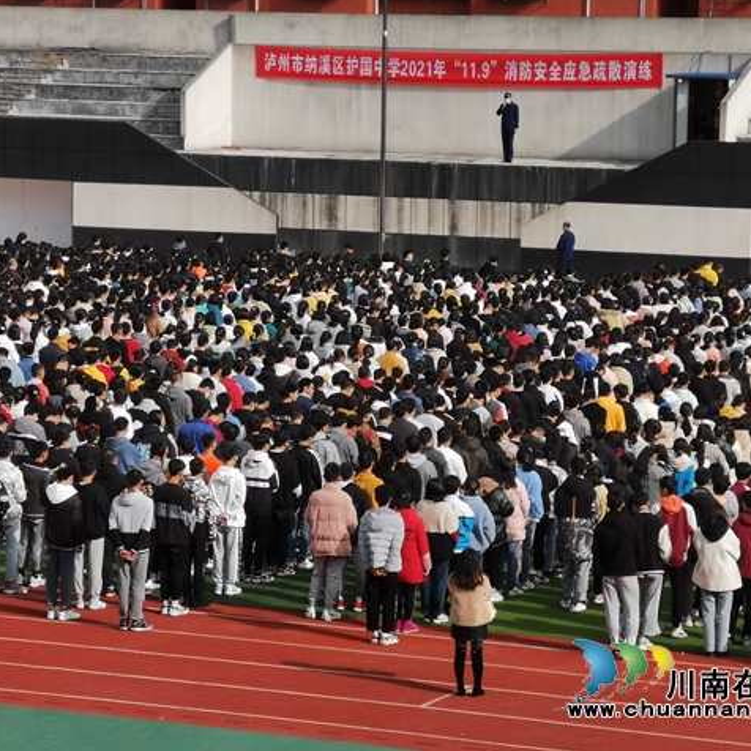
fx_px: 3559
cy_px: 374
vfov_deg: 12.0
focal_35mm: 145
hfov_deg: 12.0
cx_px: 347
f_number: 2.4
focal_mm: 7.48
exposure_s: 1/1905
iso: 50
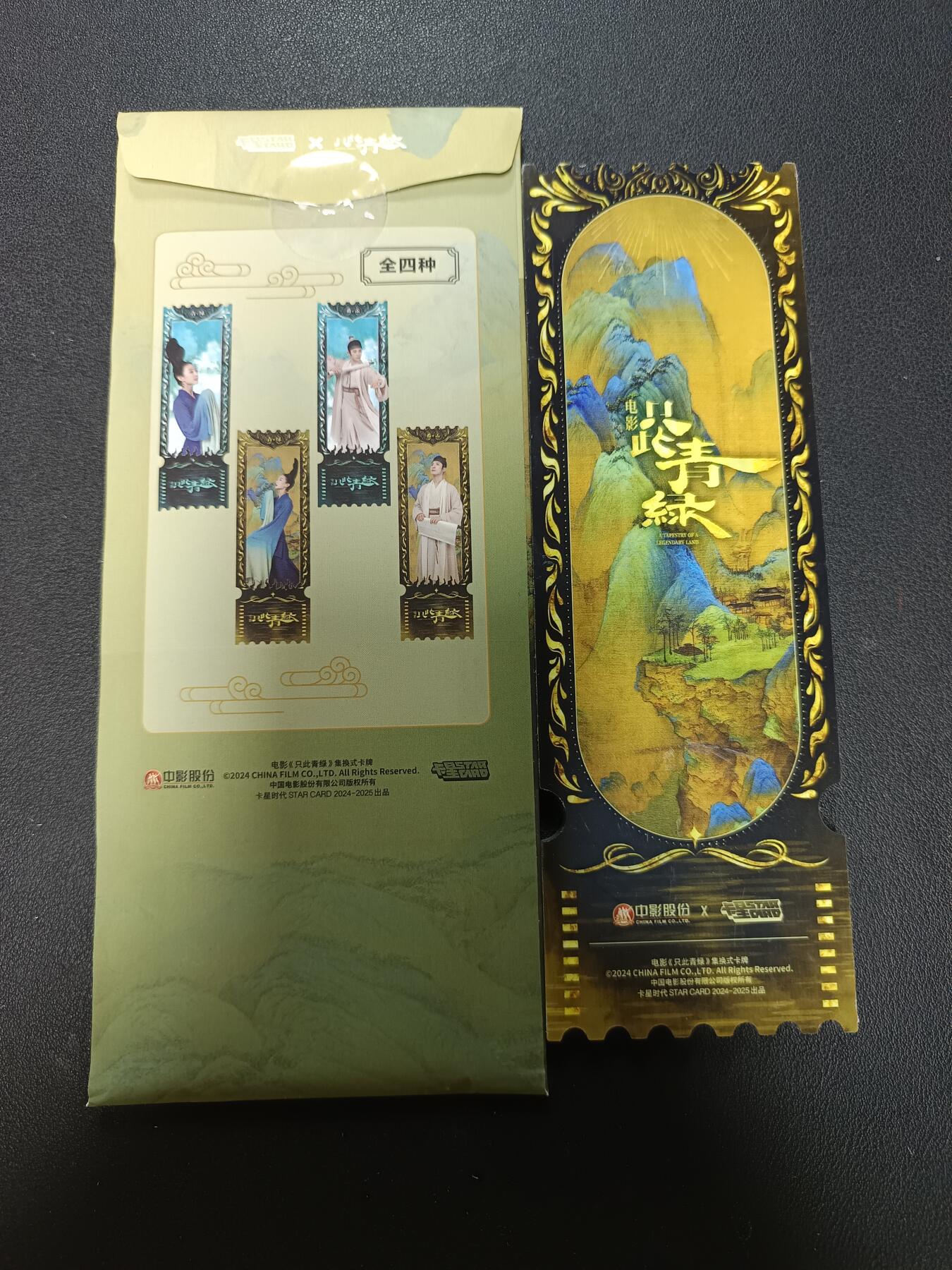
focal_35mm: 24
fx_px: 880
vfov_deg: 71.6
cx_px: 476
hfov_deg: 56.8
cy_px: 635
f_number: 1.7
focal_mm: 5.31
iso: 903
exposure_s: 1/50
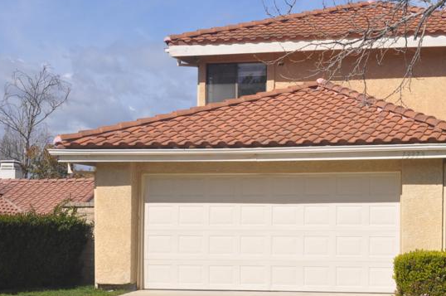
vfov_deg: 17.0
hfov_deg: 24.5
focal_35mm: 80
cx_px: 415
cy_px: 202
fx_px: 990
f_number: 14
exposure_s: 1/200
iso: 200
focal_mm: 28
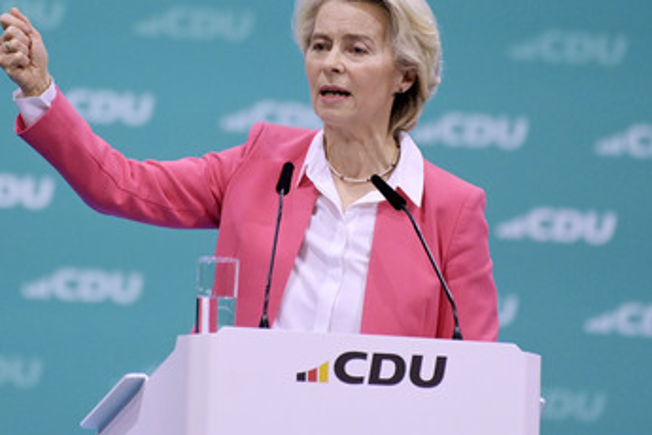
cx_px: 301
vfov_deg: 2.1
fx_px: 11826
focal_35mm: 653
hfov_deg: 3.2
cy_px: 185
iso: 8000
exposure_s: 1/640
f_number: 5.6
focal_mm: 500
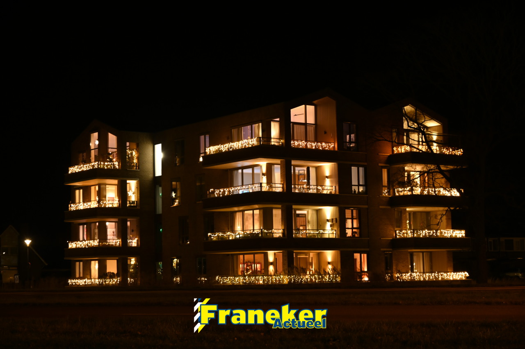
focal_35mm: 67
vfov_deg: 20.3
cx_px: 262
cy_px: 174
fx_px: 977
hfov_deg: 30.1
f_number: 6
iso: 320
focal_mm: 67
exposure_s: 2
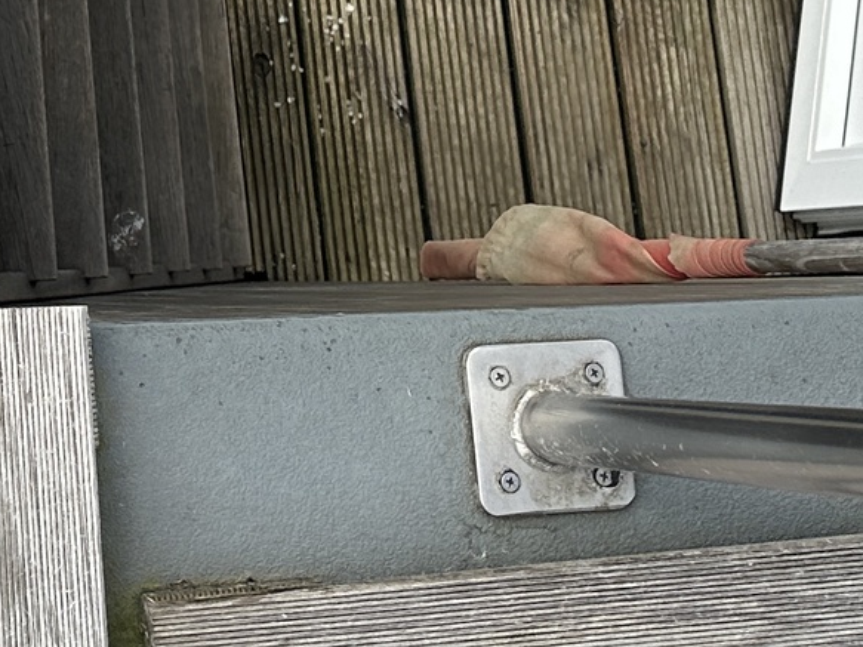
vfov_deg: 13.6
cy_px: -301
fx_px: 2567
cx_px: -265
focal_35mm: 103
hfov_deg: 17.8
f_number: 1.78
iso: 80
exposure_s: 1/2591
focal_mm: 6.86
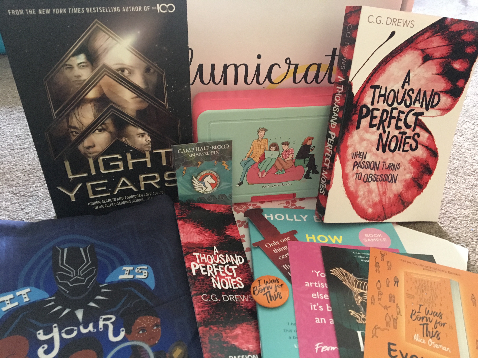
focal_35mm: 29
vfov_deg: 48.2
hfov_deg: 61.7
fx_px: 400
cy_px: 179
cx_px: 239
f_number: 2.2
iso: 400
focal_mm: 4.15
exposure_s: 1/17
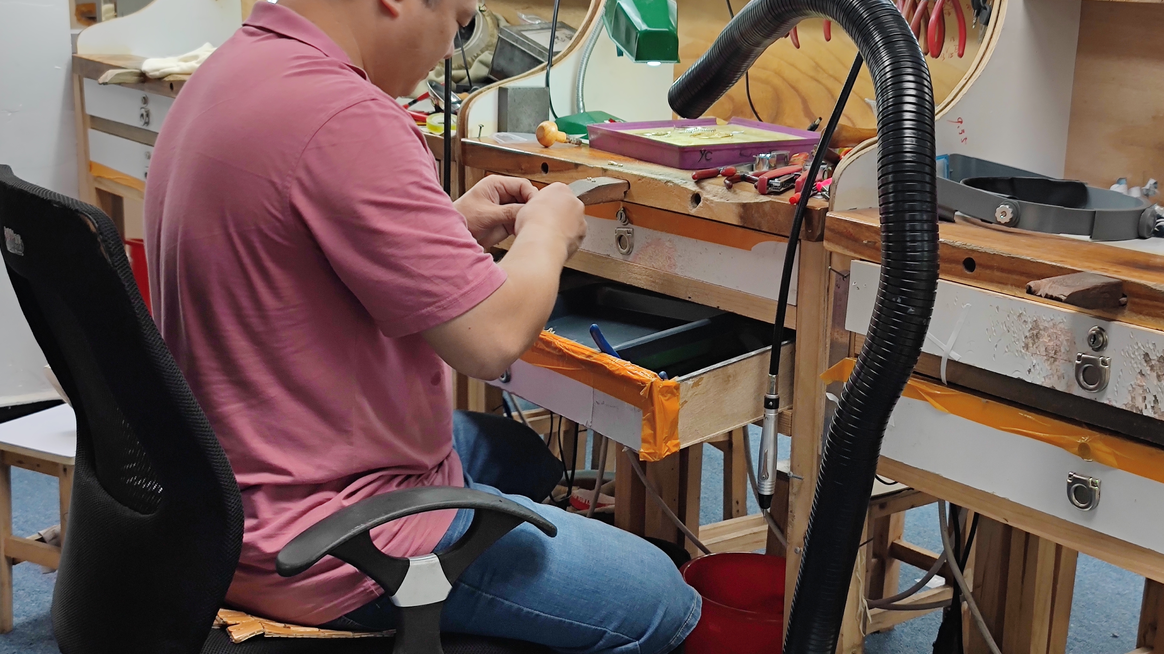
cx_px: 580
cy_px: 386
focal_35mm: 62
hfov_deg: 33.8
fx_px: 1914
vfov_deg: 19.4
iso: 67
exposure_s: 1/83
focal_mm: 7.59
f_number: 1.95
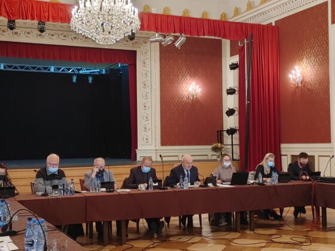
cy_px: 126
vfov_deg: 28.0
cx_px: 168
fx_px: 503
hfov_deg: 36.8
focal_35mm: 52
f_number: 1.8
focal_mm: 4.81
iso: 400
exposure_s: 1/33
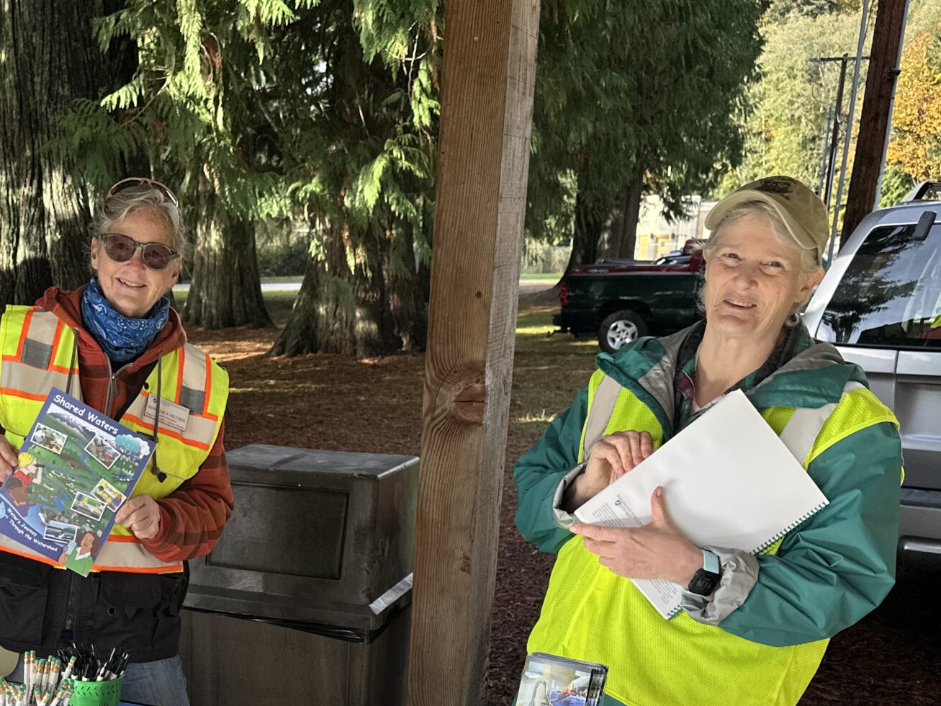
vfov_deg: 29.6
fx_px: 1278
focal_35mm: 47
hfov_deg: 39.5
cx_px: 247
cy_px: 636
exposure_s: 1/1304
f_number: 1.78
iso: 80
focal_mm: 6.86
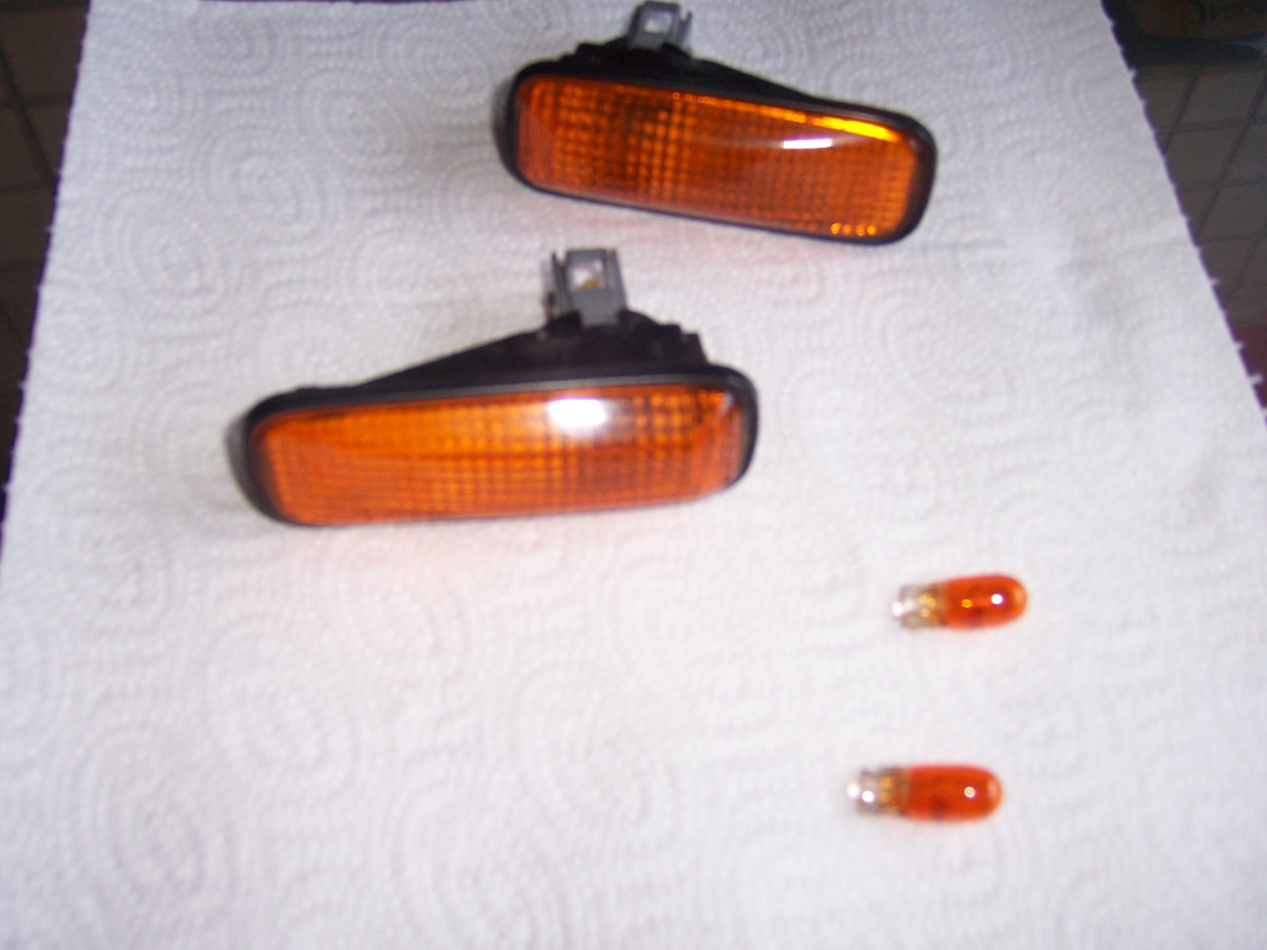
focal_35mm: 36
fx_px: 1318
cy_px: 475
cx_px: 634
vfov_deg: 39.7
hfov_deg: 51.4
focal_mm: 6.2
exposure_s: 1/60
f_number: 2.8
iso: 125
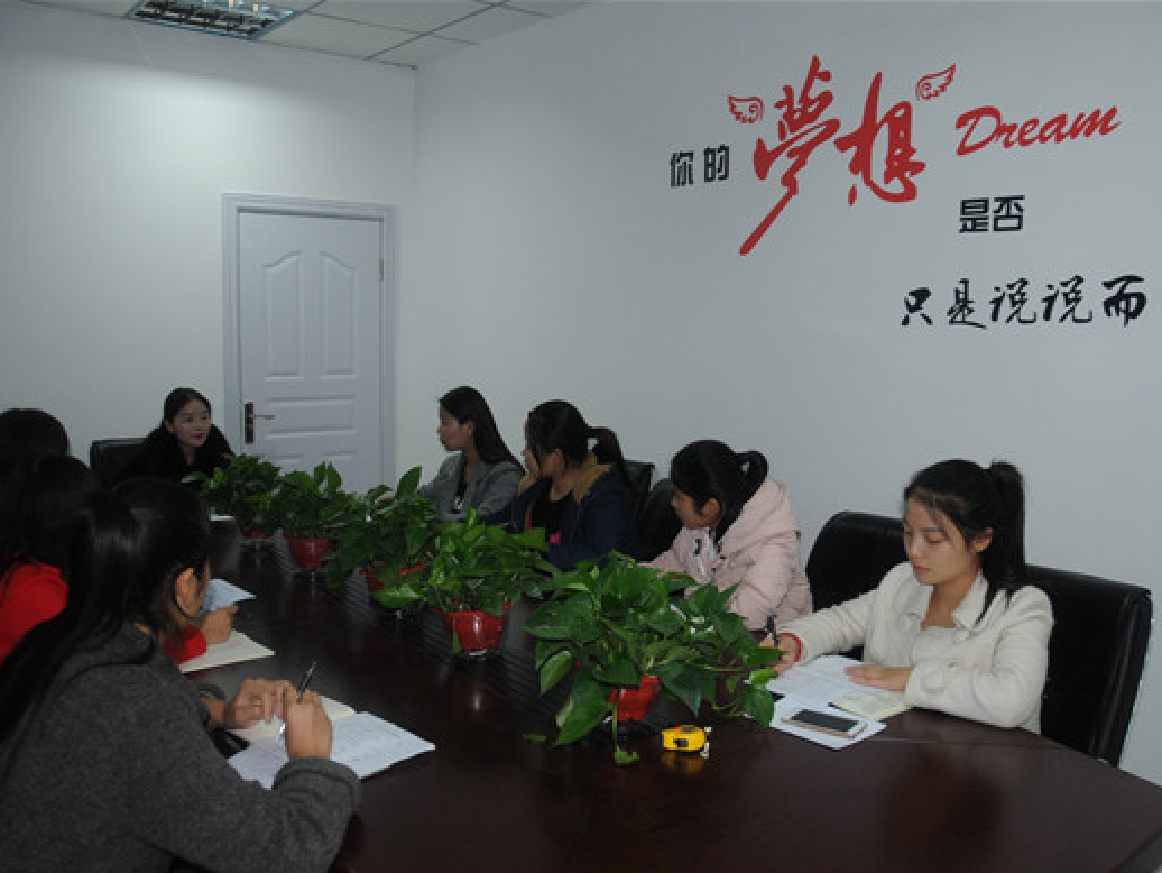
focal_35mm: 30
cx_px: 585
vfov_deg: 46.8
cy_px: 444
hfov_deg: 59.9
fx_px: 1008
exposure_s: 1/20
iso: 500
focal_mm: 18
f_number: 3.5
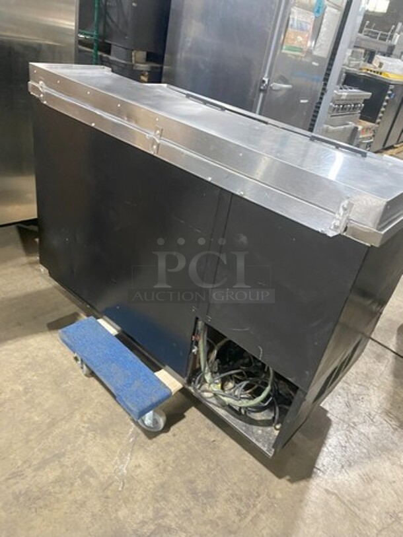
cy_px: 268
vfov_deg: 67.3
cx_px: 202
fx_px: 403
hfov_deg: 53.1
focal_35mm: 26
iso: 500
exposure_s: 1/42
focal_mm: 4.25
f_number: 1.8
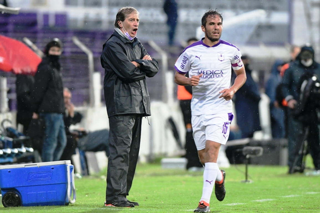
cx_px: 160
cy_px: 106
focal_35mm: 450
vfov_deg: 3.1
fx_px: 3999
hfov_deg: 4.6
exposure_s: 1/800
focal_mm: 300
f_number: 3.2
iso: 2500
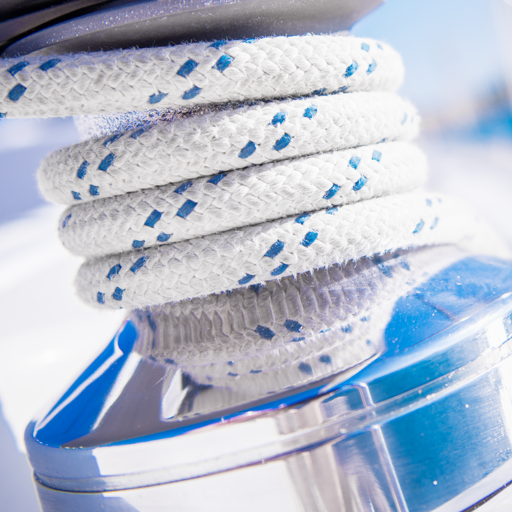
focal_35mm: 64
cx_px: 458
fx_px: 1071
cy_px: 160
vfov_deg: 26.7
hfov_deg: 26.0
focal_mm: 32
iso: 100
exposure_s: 1/2000
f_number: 2.8
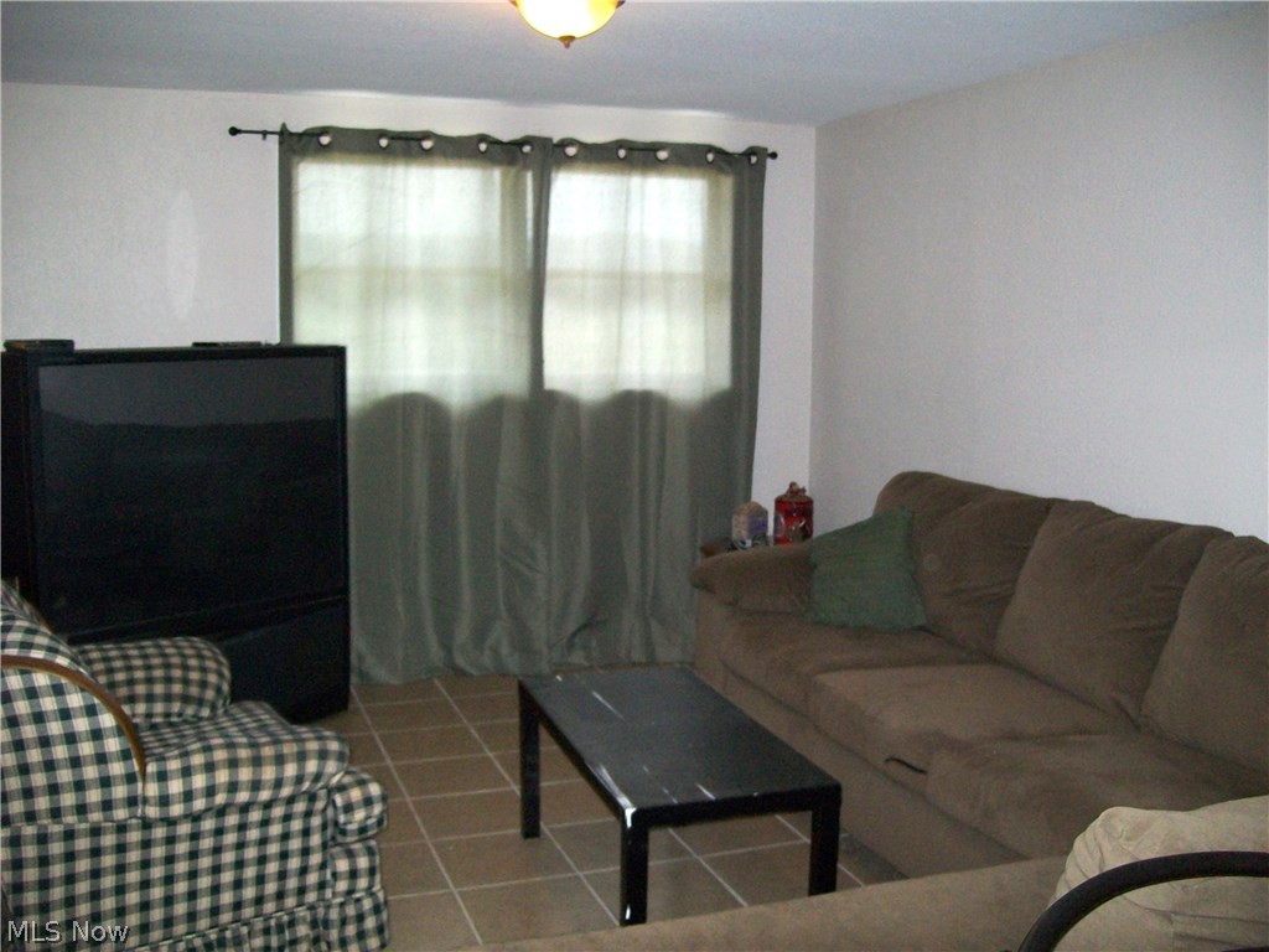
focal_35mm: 34
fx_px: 1246
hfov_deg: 54.0
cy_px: 476
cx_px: 634
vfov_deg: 41.8
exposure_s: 1/60
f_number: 2.7
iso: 160
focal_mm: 6.1
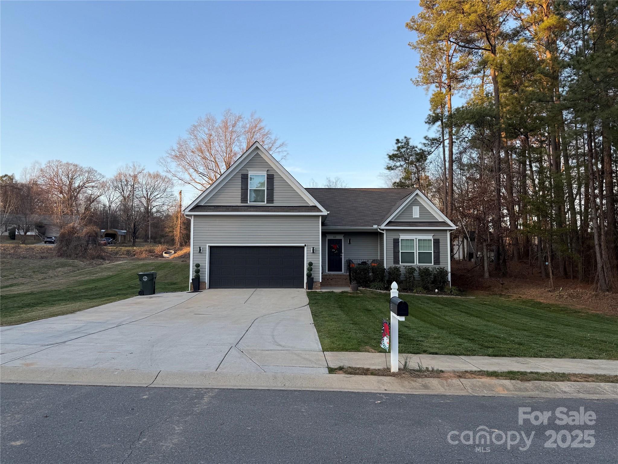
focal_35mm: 24
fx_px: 428
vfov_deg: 56.8
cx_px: 309
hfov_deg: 71.6
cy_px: 232
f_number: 1.78
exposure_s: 1/788
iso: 80
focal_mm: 6.76
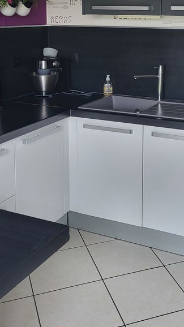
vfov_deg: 40.8
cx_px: 134
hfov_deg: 24.2
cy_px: 80
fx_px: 425
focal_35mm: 49
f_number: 1.8
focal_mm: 5.4
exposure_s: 1/100
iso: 100
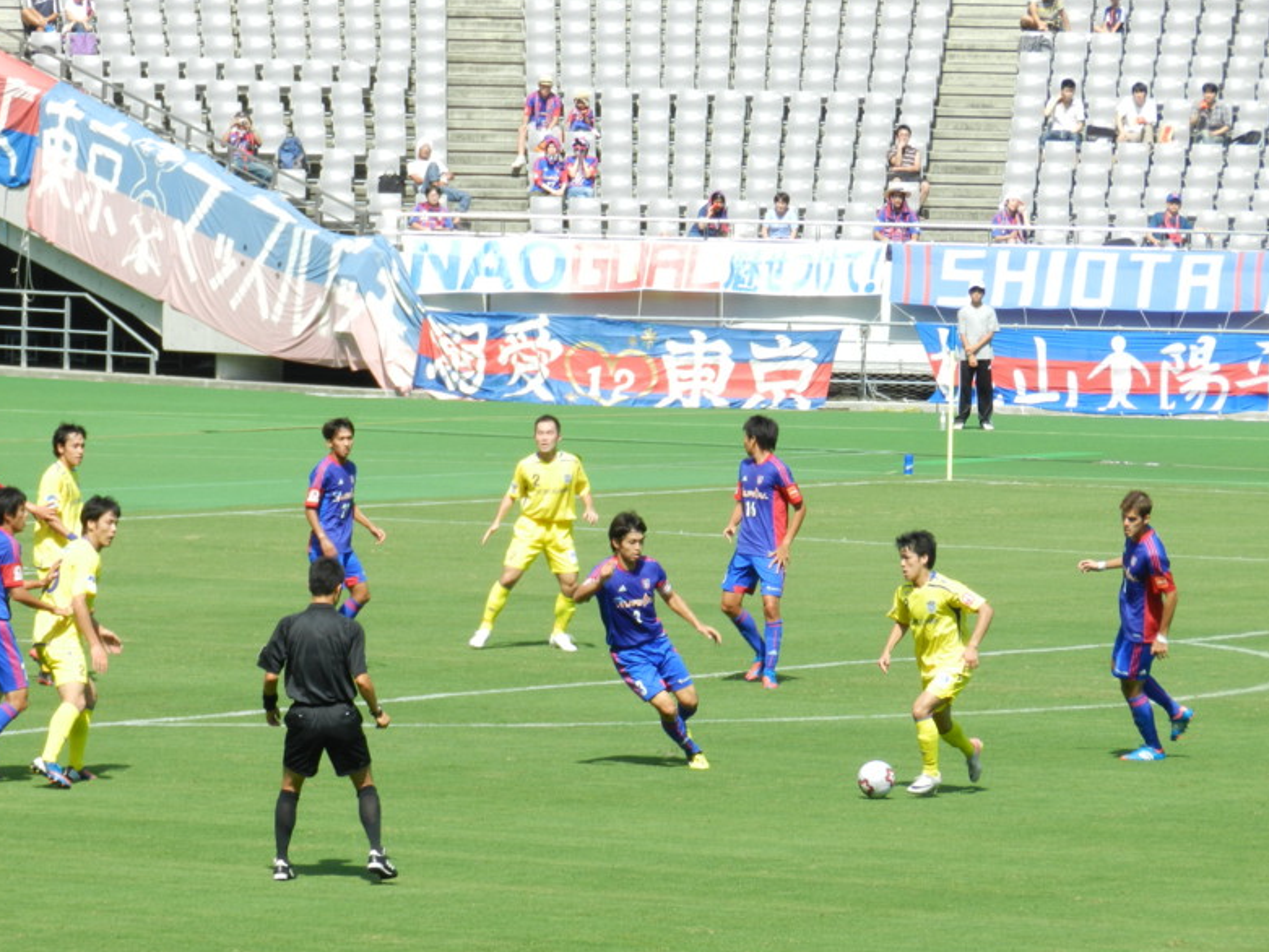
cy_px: 481
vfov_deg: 5.1
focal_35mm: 293
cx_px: 630
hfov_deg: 6.8
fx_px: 10743
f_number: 5.3
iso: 160
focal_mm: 50.8
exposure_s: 1/320
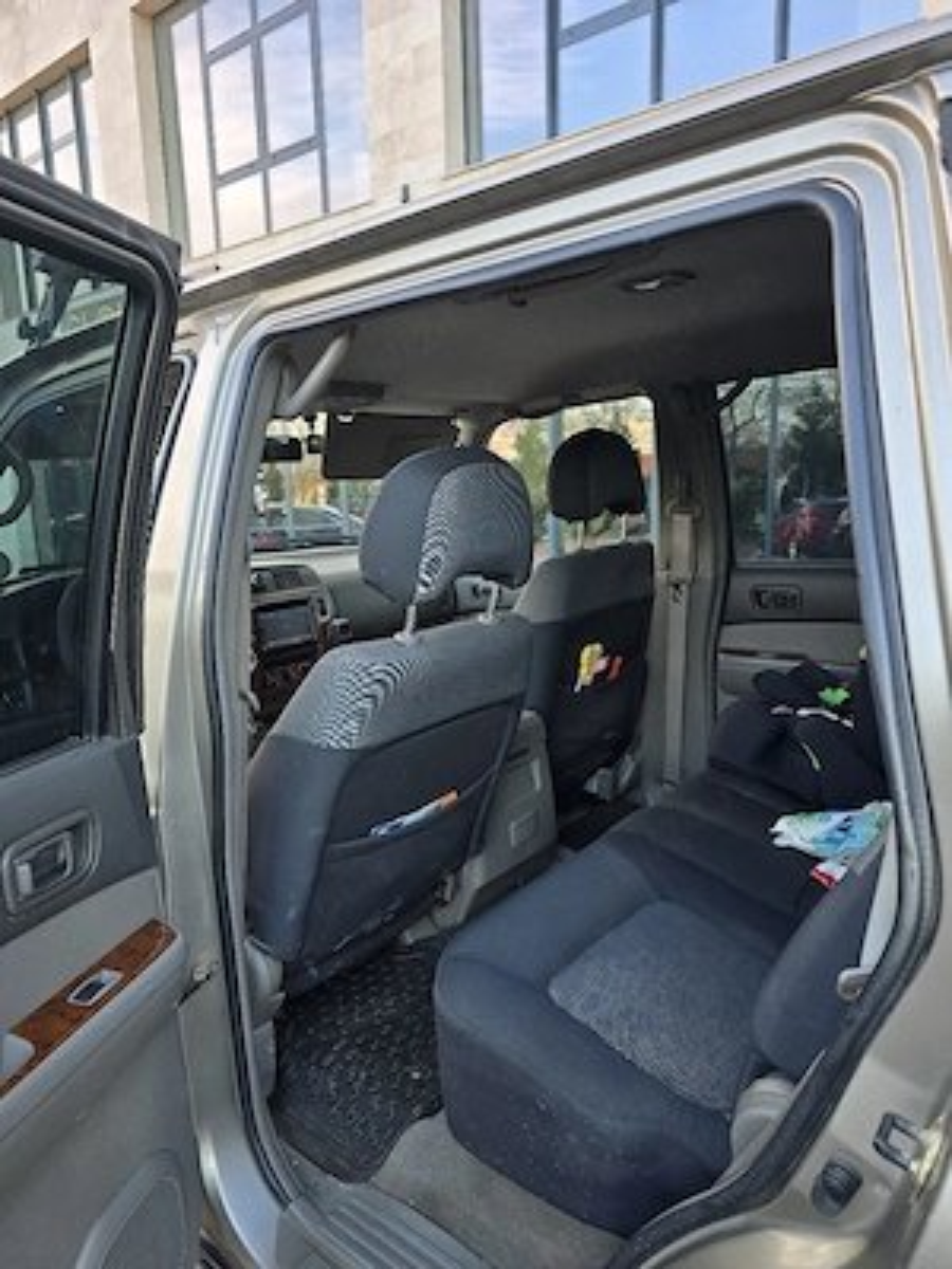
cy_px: 634
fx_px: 843
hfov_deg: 58.9
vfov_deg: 73.9
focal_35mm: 23
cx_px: 476
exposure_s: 1/182
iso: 100
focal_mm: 6.3
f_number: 1.7
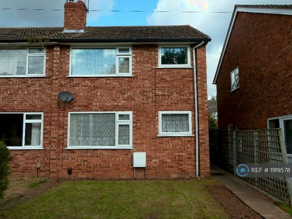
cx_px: 146
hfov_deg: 61.7
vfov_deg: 48.2
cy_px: 110
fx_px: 245
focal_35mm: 29
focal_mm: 4.7
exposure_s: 1/320
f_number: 4
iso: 80
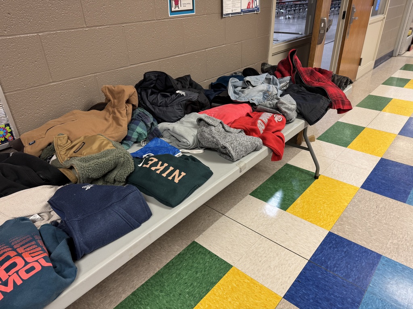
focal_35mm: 24
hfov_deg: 71.6
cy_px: 154
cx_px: 206
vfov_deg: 56.8
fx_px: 286
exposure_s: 1/60
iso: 125
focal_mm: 6.76
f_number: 1.78
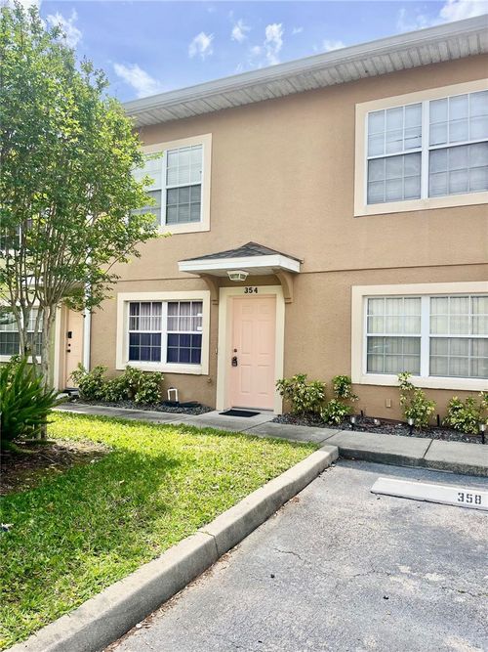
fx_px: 489
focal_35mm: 26
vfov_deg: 67.3
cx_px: 244
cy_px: 326
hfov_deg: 53.0
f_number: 1.6
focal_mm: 5.1
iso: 50
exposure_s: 1/2755
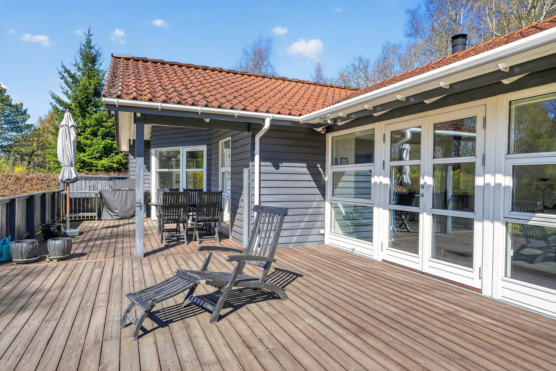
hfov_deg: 78.6
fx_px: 340
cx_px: 278
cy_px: 186
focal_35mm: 22
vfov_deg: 57.2
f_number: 8
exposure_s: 1/125
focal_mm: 22
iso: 400
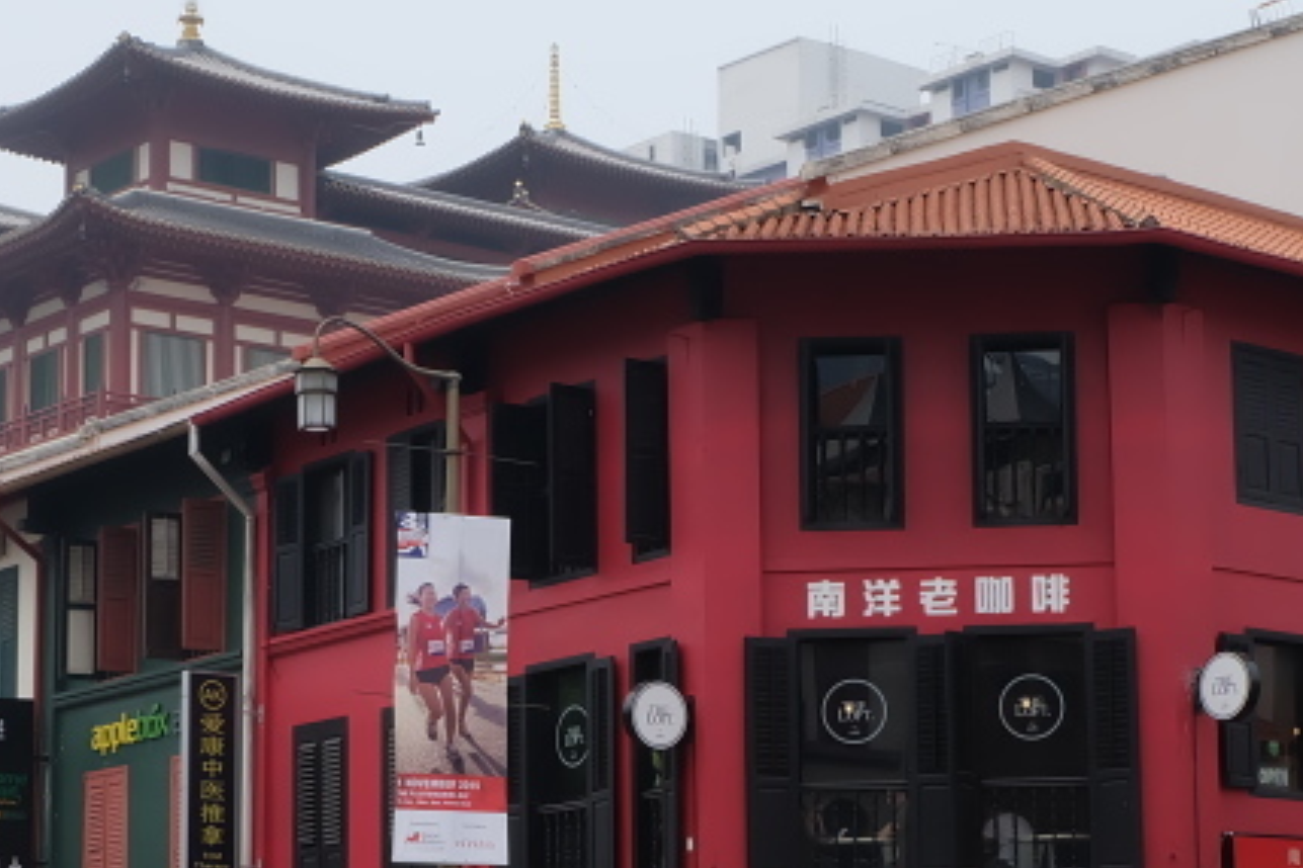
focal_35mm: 86
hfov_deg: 23.6
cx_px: 787
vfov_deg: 15.8
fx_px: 3112
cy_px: 687
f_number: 10
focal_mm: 24.3
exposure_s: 1/450
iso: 400
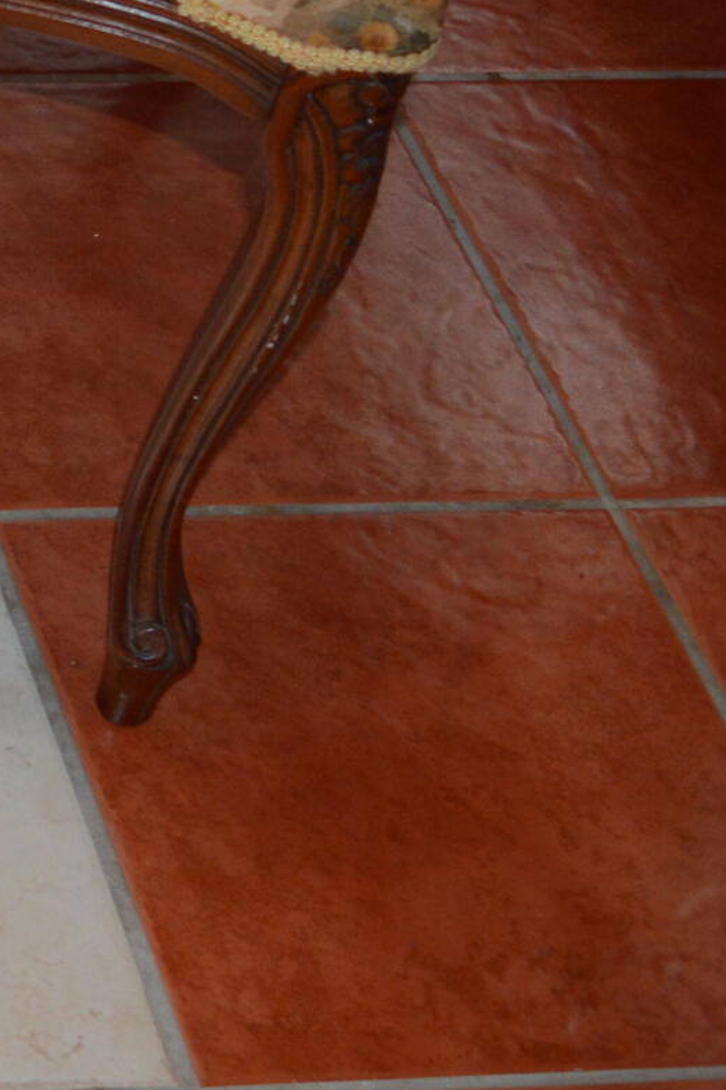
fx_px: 3116
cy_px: 186
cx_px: -1266
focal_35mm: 103
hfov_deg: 10.5
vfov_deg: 19.6
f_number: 3.5
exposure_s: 1/60
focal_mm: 18
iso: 450
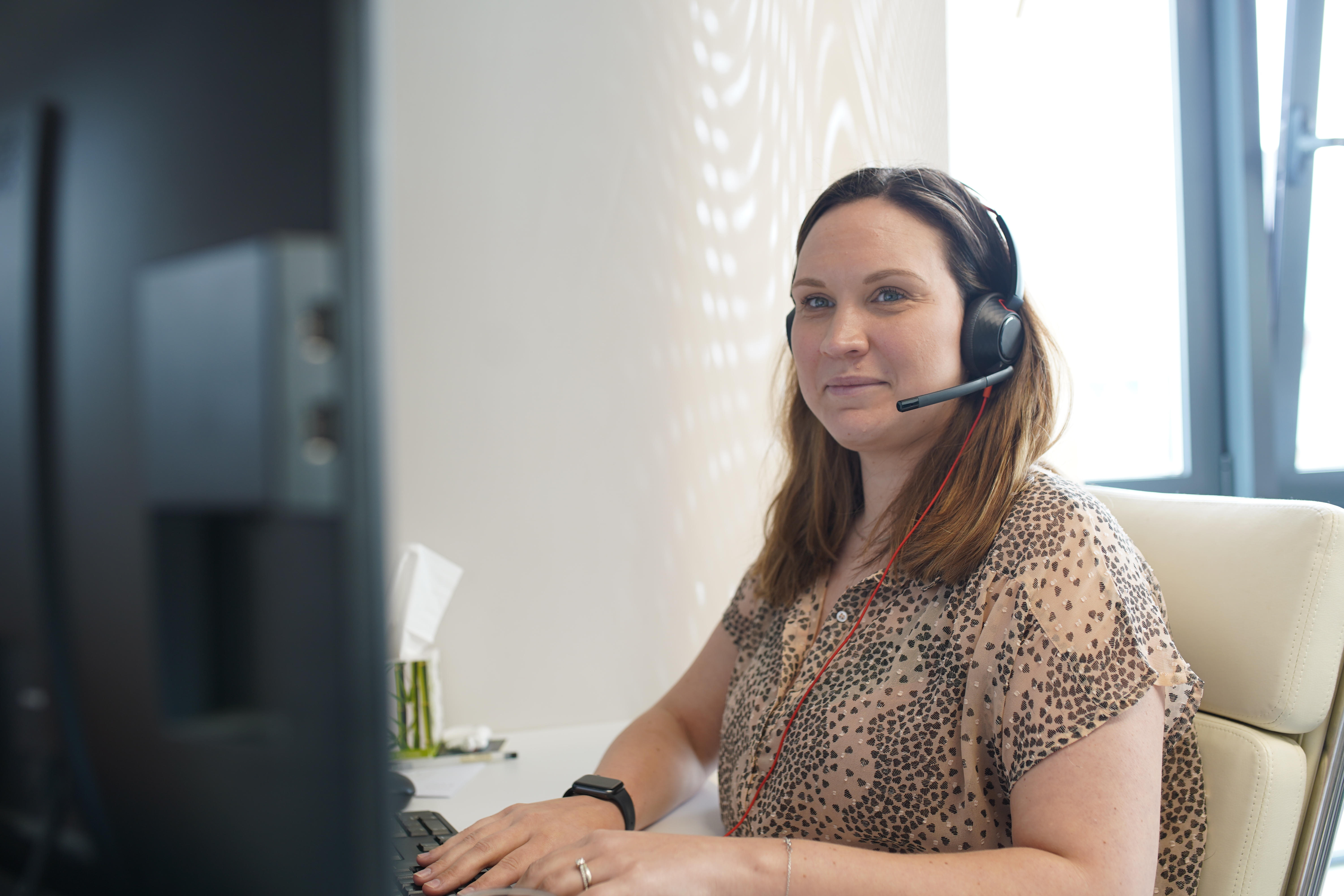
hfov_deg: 54.4
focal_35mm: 35
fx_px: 1307
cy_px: 448
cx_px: 672
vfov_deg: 37.9
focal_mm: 35
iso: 200
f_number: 2.5
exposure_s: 1/40
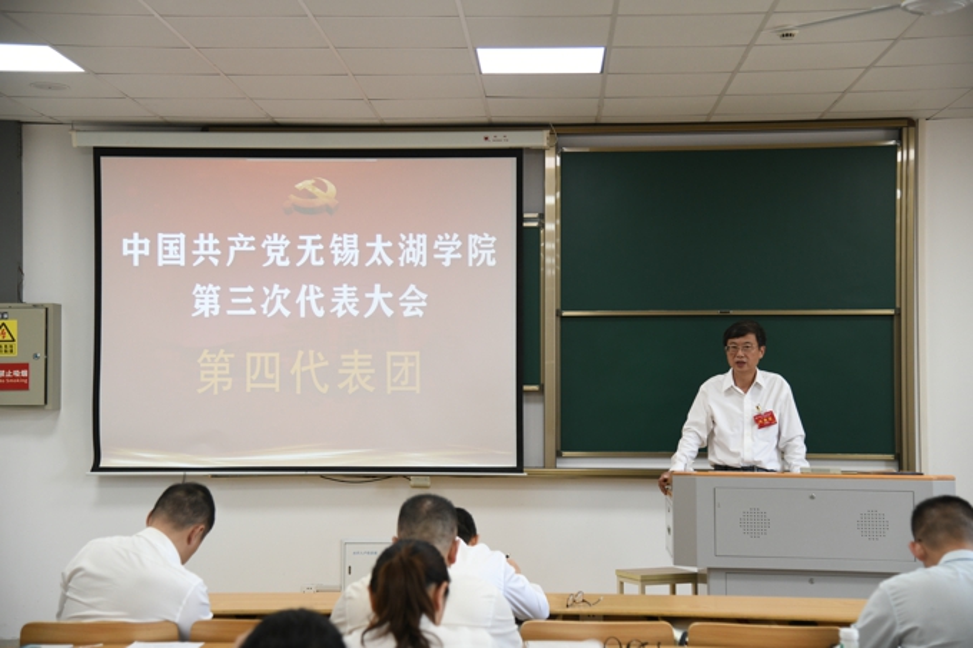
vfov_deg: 23.4
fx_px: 1567
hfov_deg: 34.5
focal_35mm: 58
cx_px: 486
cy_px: 324
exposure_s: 1/125
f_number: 4
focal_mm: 58
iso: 1100
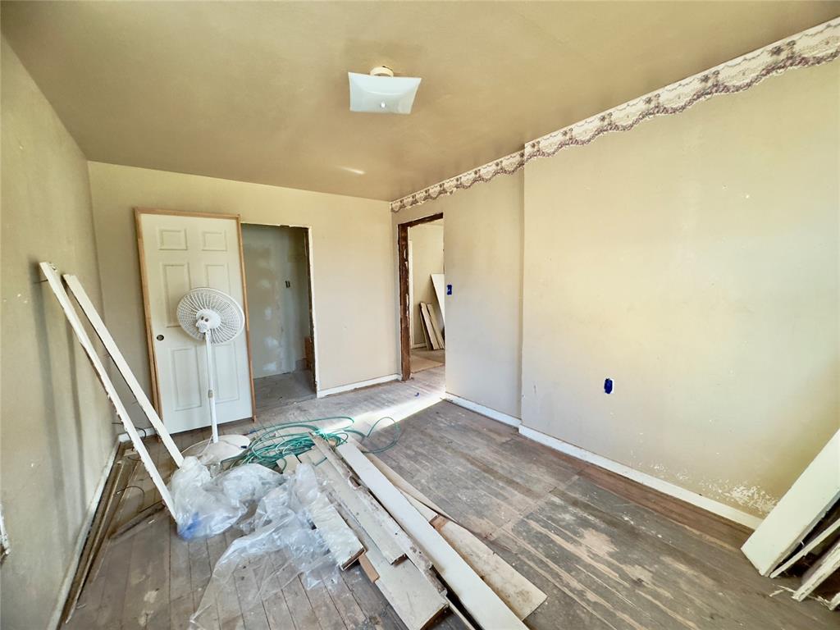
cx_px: 420
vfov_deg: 85.7
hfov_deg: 102.1
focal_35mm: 14
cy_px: 315
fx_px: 340
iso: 320
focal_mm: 2.22
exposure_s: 1/93
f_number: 2.2
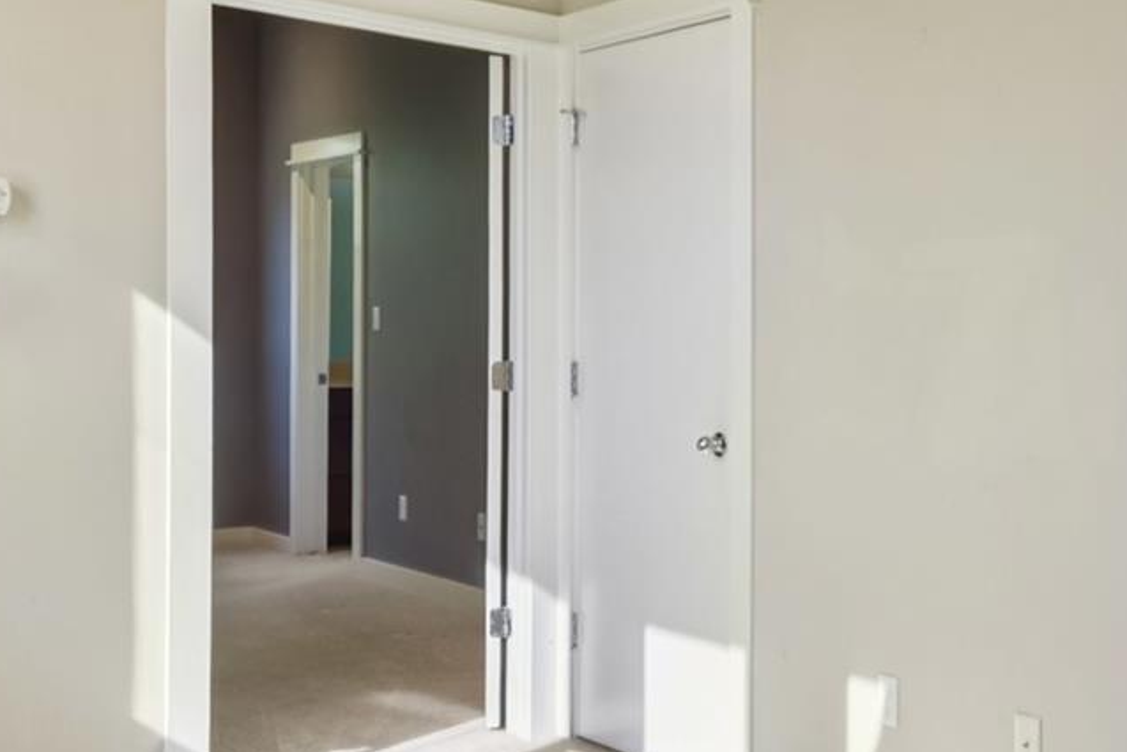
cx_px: 1111
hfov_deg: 38.9
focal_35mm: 45
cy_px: 328
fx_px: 1409
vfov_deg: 29.8
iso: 100
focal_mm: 14
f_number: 8
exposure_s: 1/8
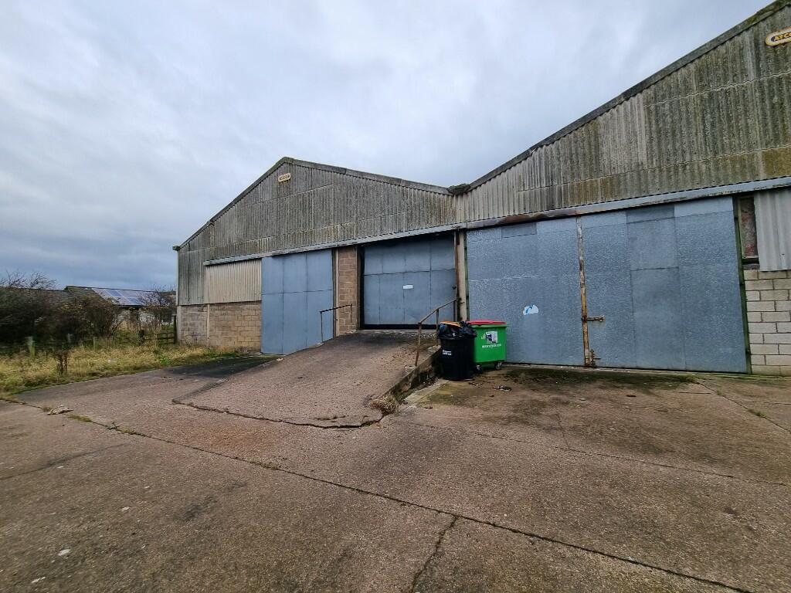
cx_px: 396
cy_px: 296
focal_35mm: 13
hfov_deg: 106.2
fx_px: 297
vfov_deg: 89.9
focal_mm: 2.2
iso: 50
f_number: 2.2
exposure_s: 1/321
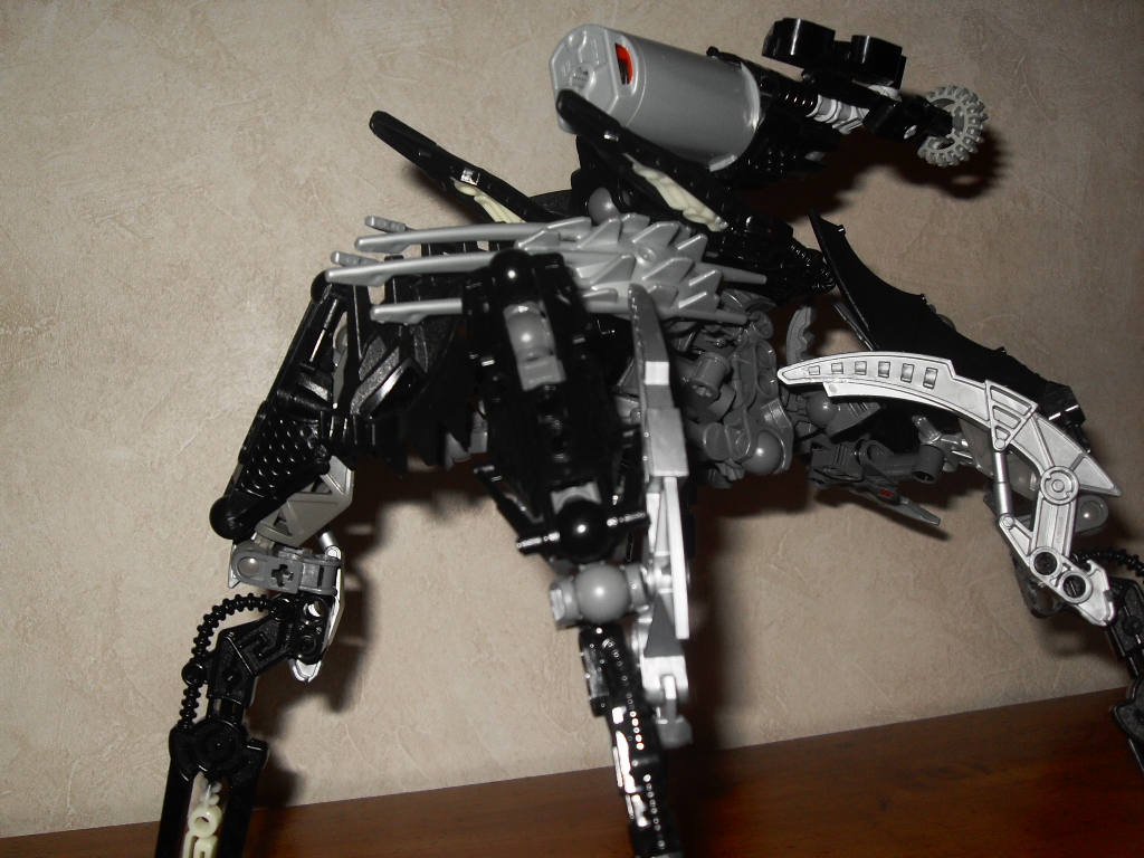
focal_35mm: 37
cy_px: 429
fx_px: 1223
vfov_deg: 38.7
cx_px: 572
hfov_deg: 50.1
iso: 100
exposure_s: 1/45
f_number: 2.8
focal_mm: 6.3
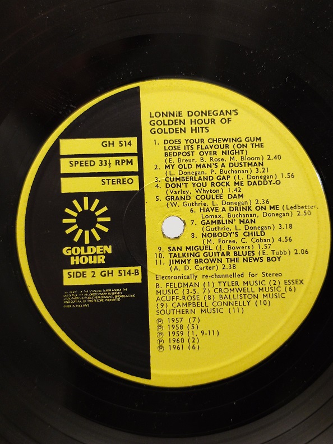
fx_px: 616
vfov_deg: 39.7
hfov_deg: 30.3
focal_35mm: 48
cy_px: 222
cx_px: 166
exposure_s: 1/60
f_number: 1.69
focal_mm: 6.72
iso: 513
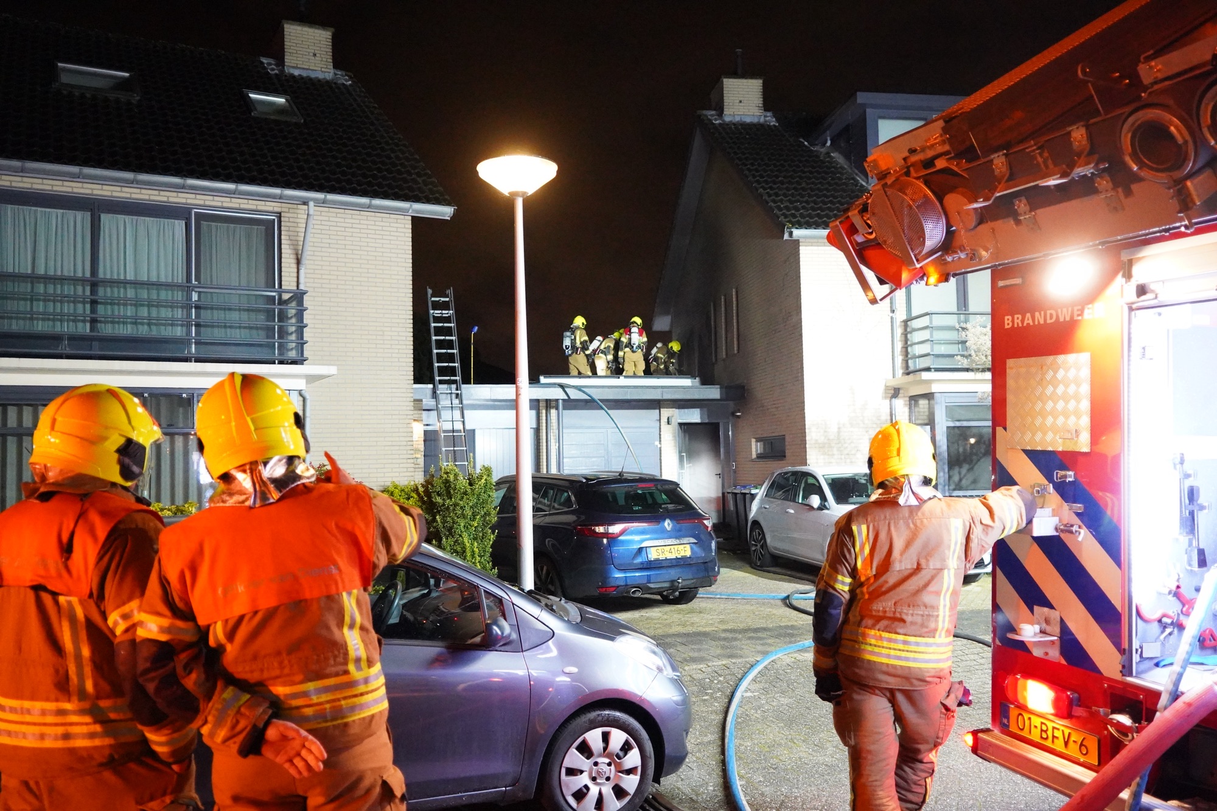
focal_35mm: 29
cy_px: 406
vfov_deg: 45.0
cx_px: 608
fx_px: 980
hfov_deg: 63.7
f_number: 4
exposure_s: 1/80
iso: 20000
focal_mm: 29
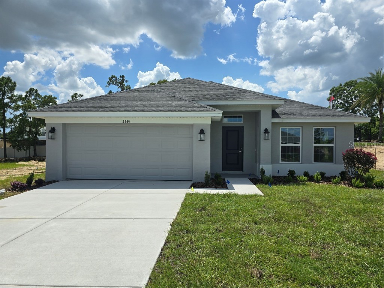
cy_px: 144
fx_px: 255
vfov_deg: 58.9
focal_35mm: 23
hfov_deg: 73.9
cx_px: 192
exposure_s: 1/1445
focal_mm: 6.3
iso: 12
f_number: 1.7
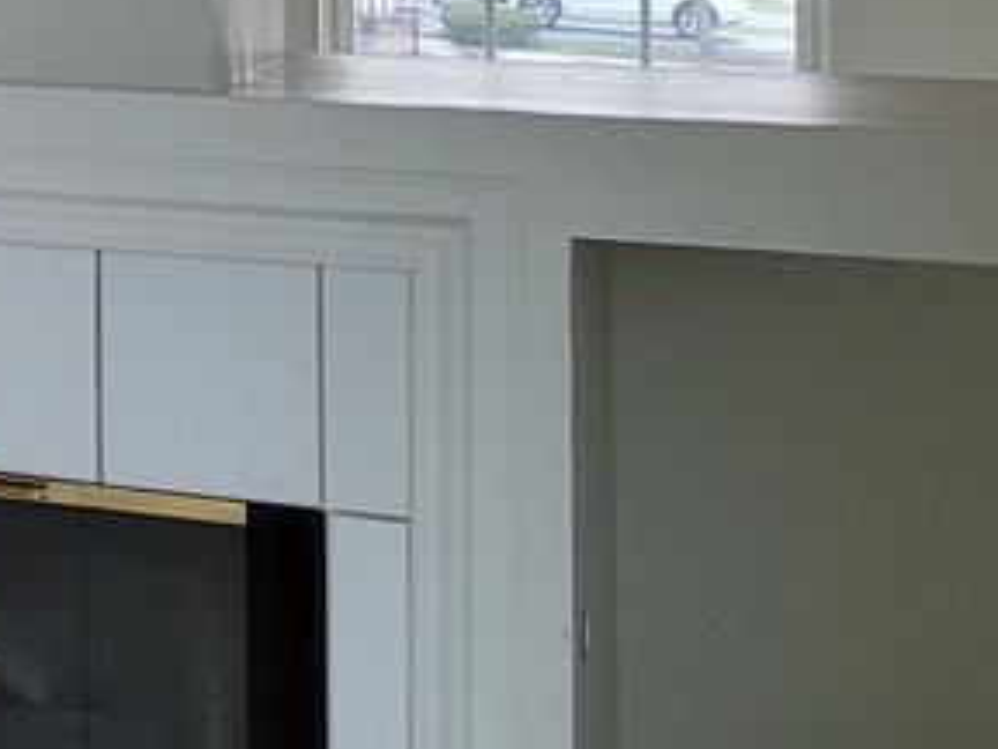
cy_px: -319
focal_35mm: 130
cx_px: -1324
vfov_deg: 11.0
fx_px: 3748
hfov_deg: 12.3
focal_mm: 5.4
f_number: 1.8
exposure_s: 1/120
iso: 200
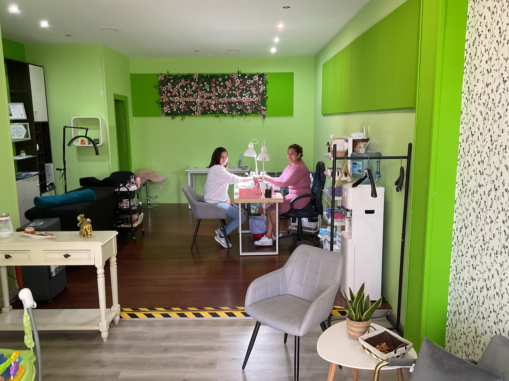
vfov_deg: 48.2
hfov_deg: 61.7
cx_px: 254
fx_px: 426
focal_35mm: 29
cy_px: 190
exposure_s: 1/60
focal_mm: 3
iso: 80
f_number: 1.8
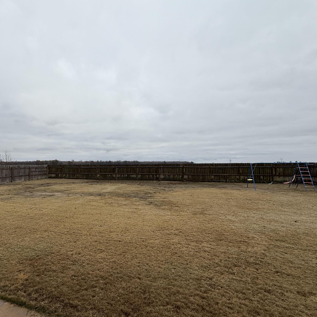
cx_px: 120
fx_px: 197
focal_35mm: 19
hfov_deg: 76.4
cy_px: 156
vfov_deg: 77.7
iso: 50
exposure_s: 1/275
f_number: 2.2
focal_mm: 2.22
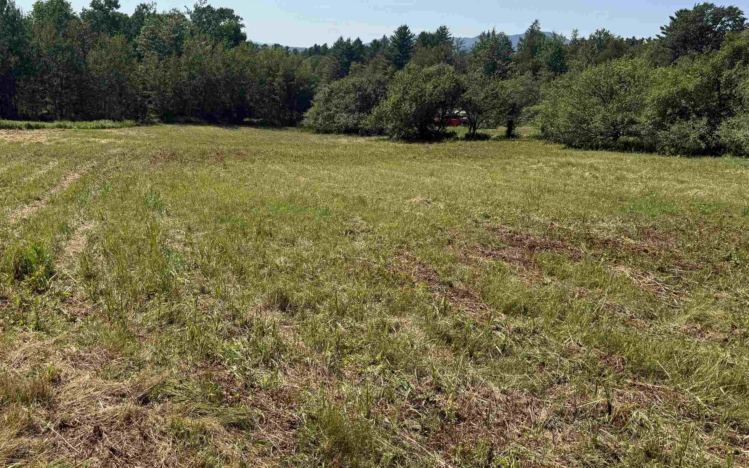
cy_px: 208
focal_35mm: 33
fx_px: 674
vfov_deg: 38.3
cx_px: 320
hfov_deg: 57.9
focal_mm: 6.76
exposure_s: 1/5319
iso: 80
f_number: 1.78
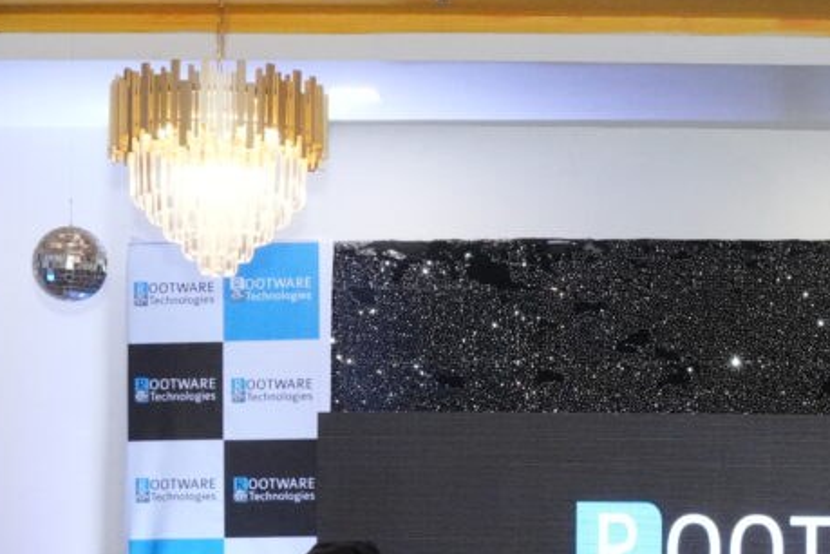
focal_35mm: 134
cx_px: 901
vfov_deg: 9.7
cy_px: 1002
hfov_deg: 14.9
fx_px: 3089
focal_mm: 24
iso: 4000
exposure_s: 1/160
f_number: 8
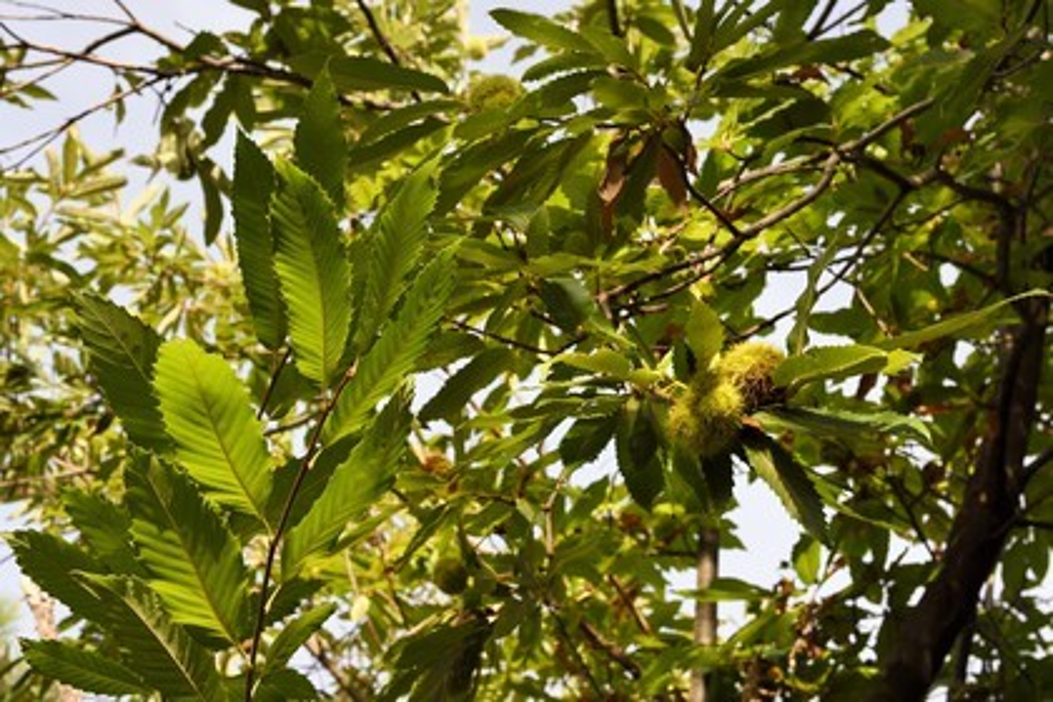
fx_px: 2047
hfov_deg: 28.8
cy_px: 351
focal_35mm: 70
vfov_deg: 19.5
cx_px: 526
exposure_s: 1/160
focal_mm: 70
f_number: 14
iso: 400
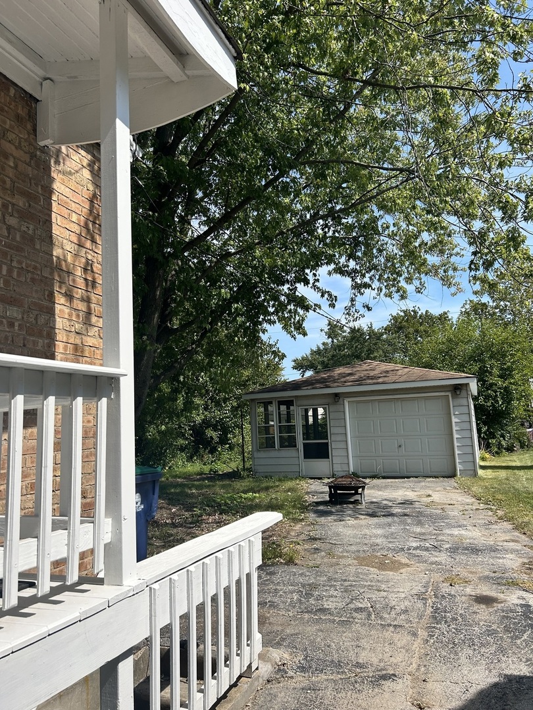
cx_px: 266
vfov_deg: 67.3
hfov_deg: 53.1
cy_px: 355
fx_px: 534
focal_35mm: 26
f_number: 1.5
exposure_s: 1/3831
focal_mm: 5.7
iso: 50
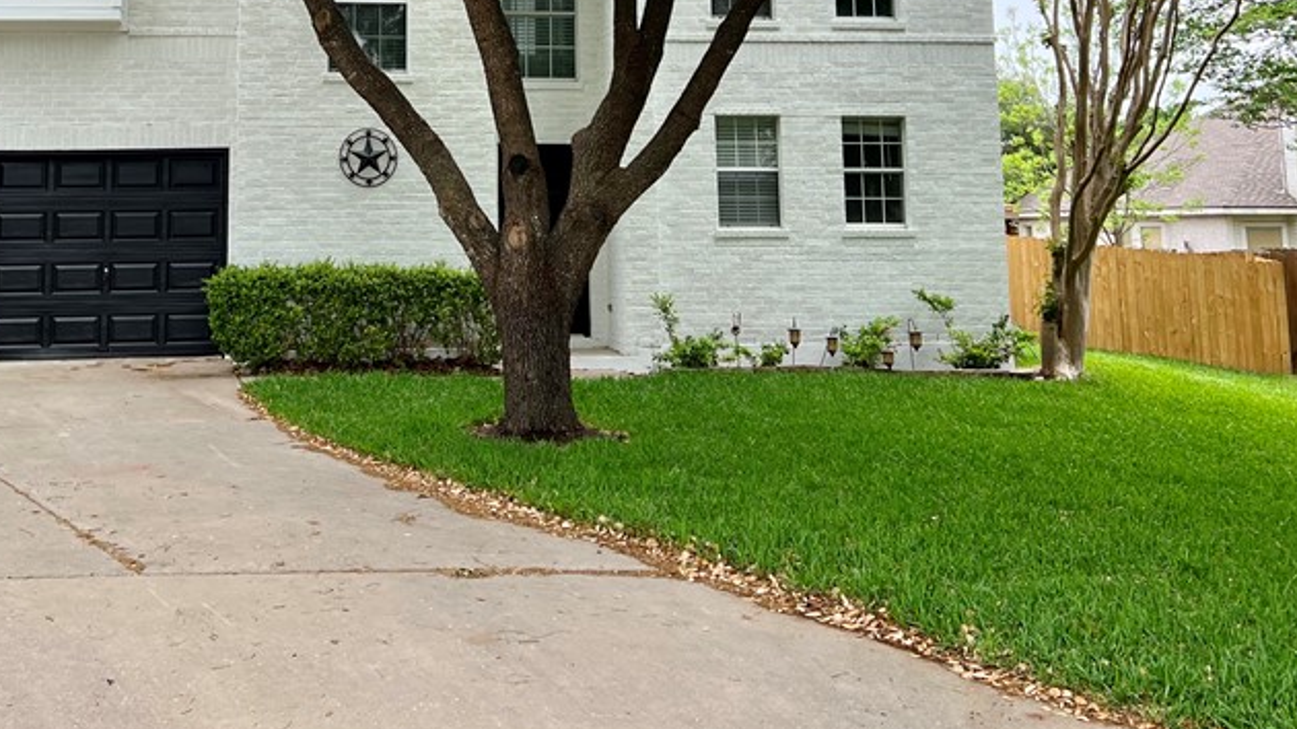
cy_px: 1
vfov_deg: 24.7
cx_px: 398
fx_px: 1582
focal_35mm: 46
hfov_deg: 43.7
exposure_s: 1/917
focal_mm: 5.7
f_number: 1.5
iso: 50
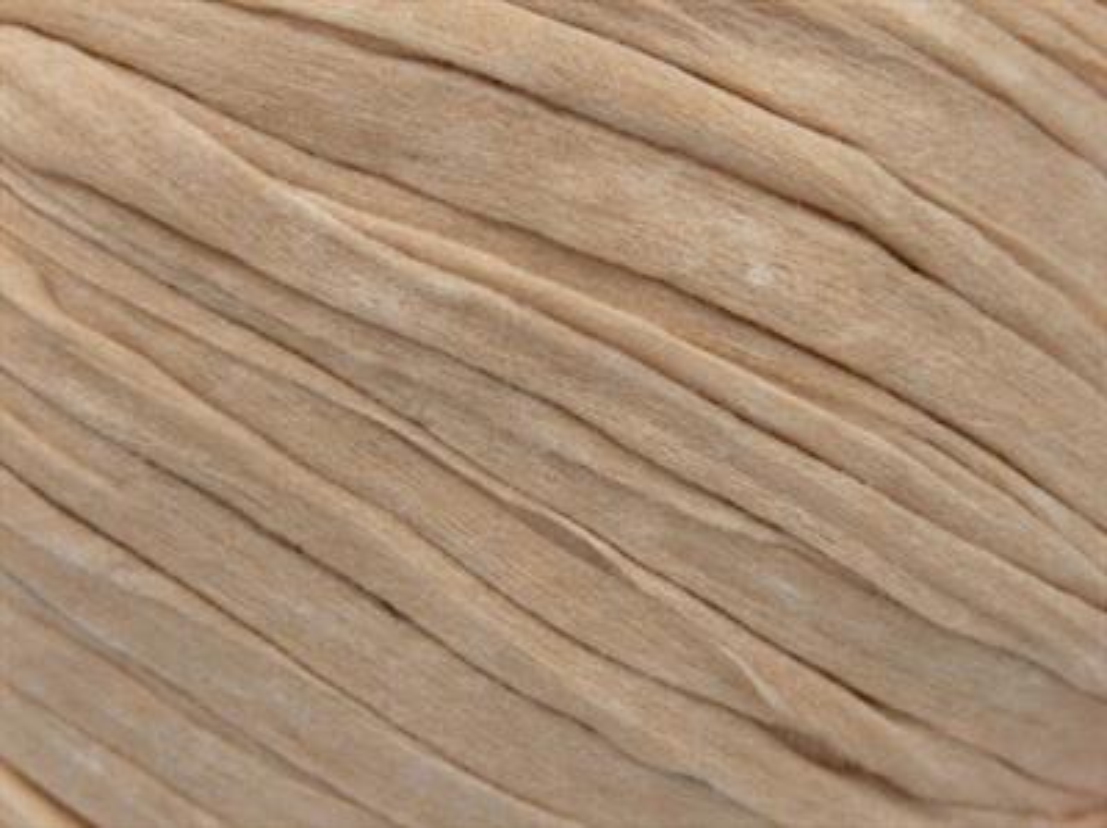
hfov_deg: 23.3
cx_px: 554
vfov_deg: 17.5
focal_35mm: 84
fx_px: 2683
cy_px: 414
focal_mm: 17.25
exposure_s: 1/166
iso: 200
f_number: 2.9
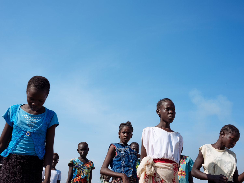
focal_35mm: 36
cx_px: 122
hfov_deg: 51.4
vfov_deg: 39.7
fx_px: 254
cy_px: 92
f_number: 13
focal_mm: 45
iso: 100
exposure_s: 1/100
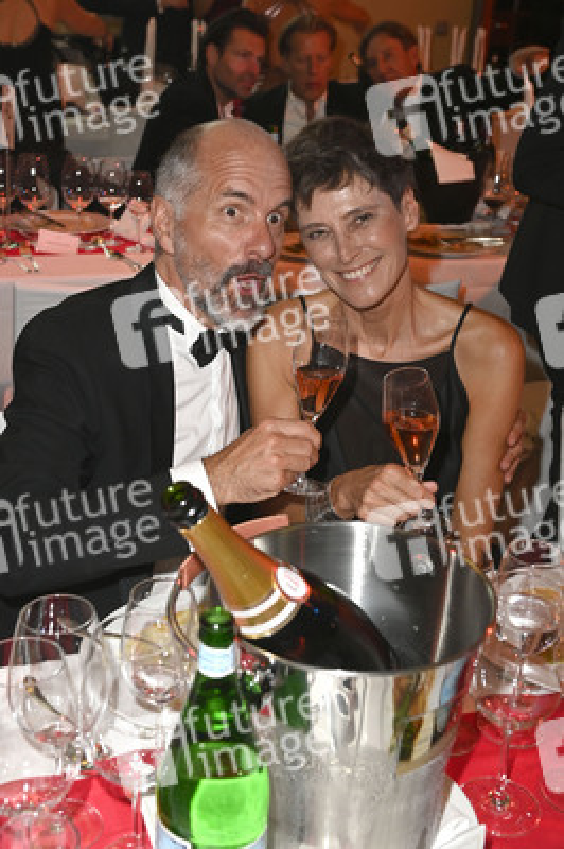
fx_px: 1059
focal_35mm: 45
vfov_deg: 43.6
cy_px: 424
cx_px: 282
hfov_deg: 29.8
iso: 1600
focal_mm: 45
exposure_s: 1/60
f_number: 5.6
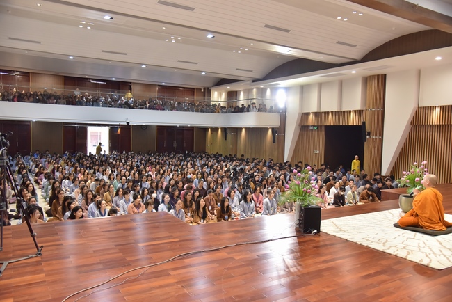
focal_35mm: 28
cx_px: 226
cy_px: 151
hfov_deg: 65.4
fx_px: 352
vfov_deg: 46.4
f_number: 4.5
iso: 2000
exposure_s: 1/160
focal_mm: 28
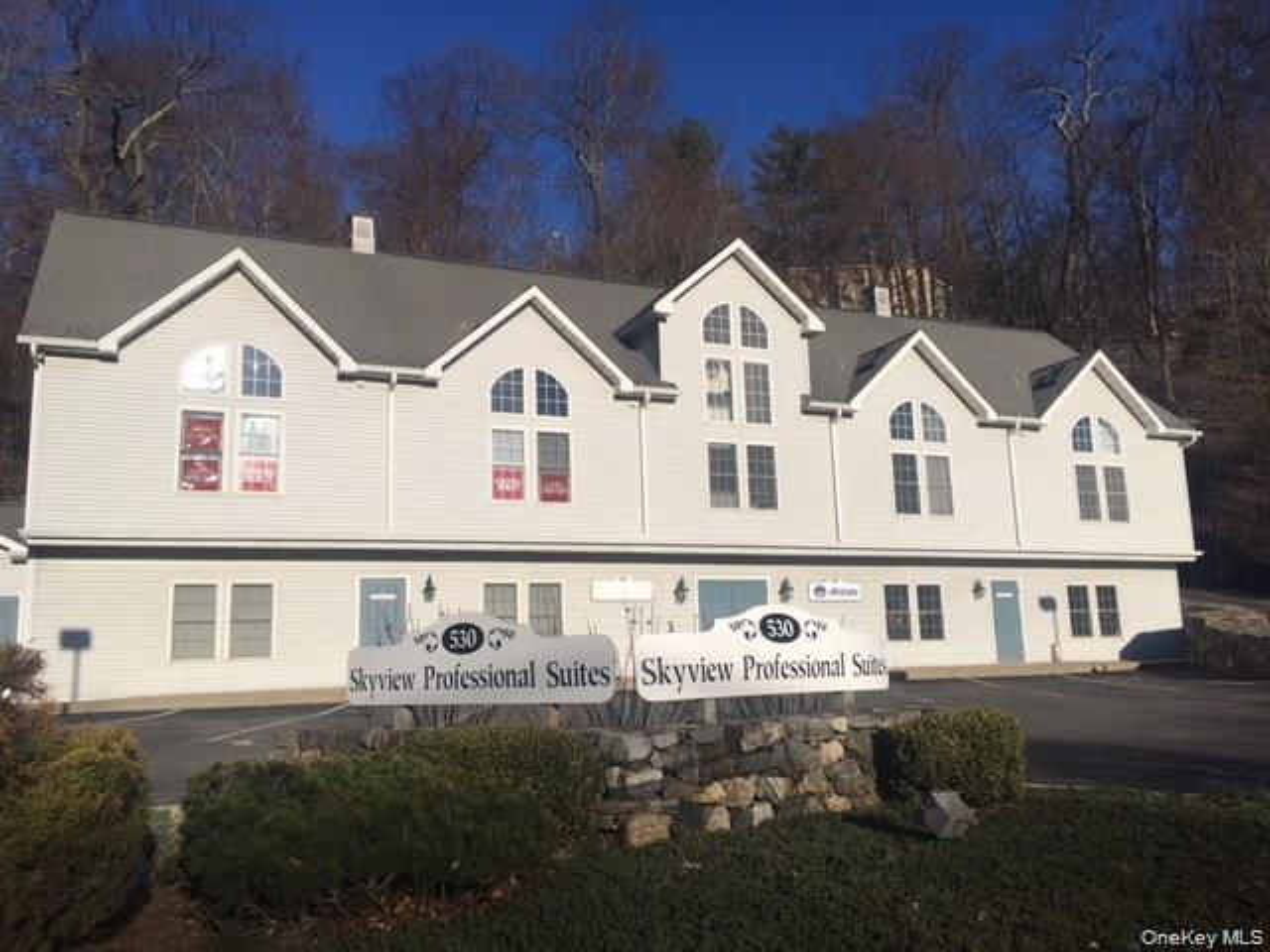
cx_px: 635
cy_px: 476
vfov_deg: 48.2
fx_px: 1064
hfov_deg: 61.7
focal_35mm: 29
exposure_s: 1/3077
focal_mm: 4.15
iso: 25
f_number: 2.2
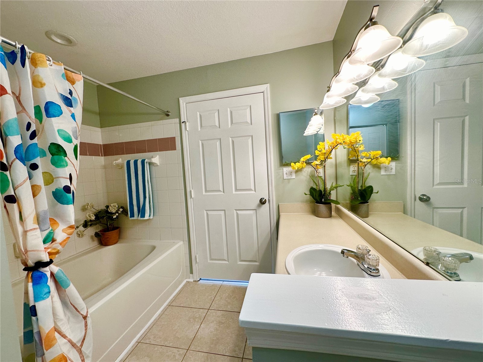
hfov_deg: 102.1
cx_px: 242
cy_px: 181
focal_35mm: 14
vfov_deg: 85.7
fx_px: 195
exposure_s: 1/120
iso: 125
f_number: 2.2
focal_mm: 2.22
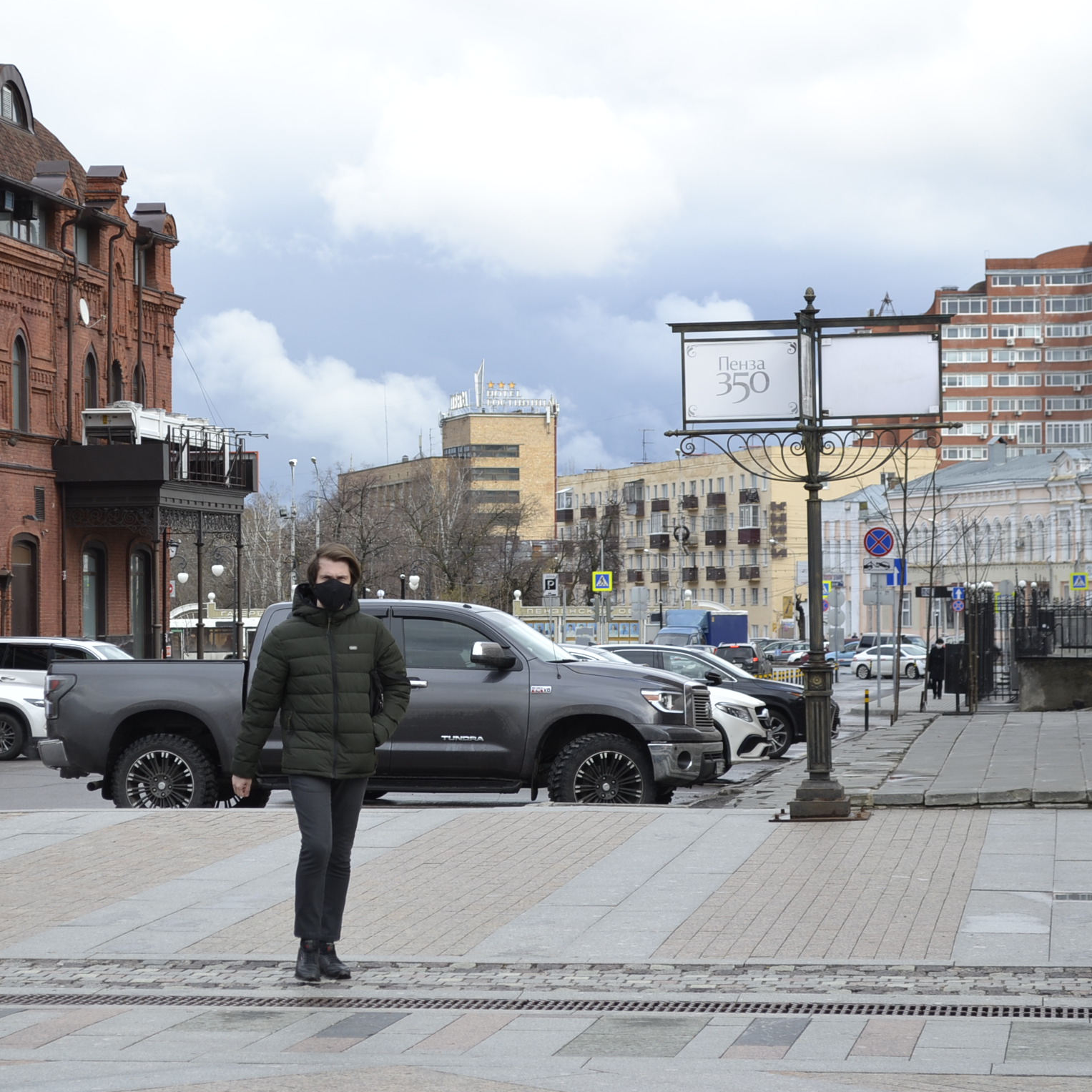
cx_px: 378
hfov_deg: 17.4
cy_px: 548
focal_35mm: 100
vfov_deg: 17.4
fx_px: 3569
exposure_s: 1/160
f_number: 6.3
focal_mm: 52
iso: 100
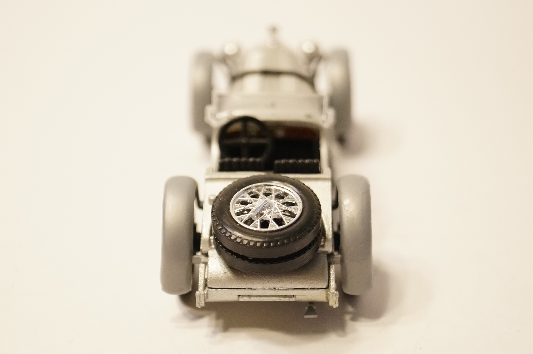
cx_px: 266
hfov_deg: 24.7
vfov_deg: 16.5
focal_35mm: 82
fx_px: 1220
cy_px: 177
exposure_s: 1/100
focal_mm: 55
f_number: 5.6
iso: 1600
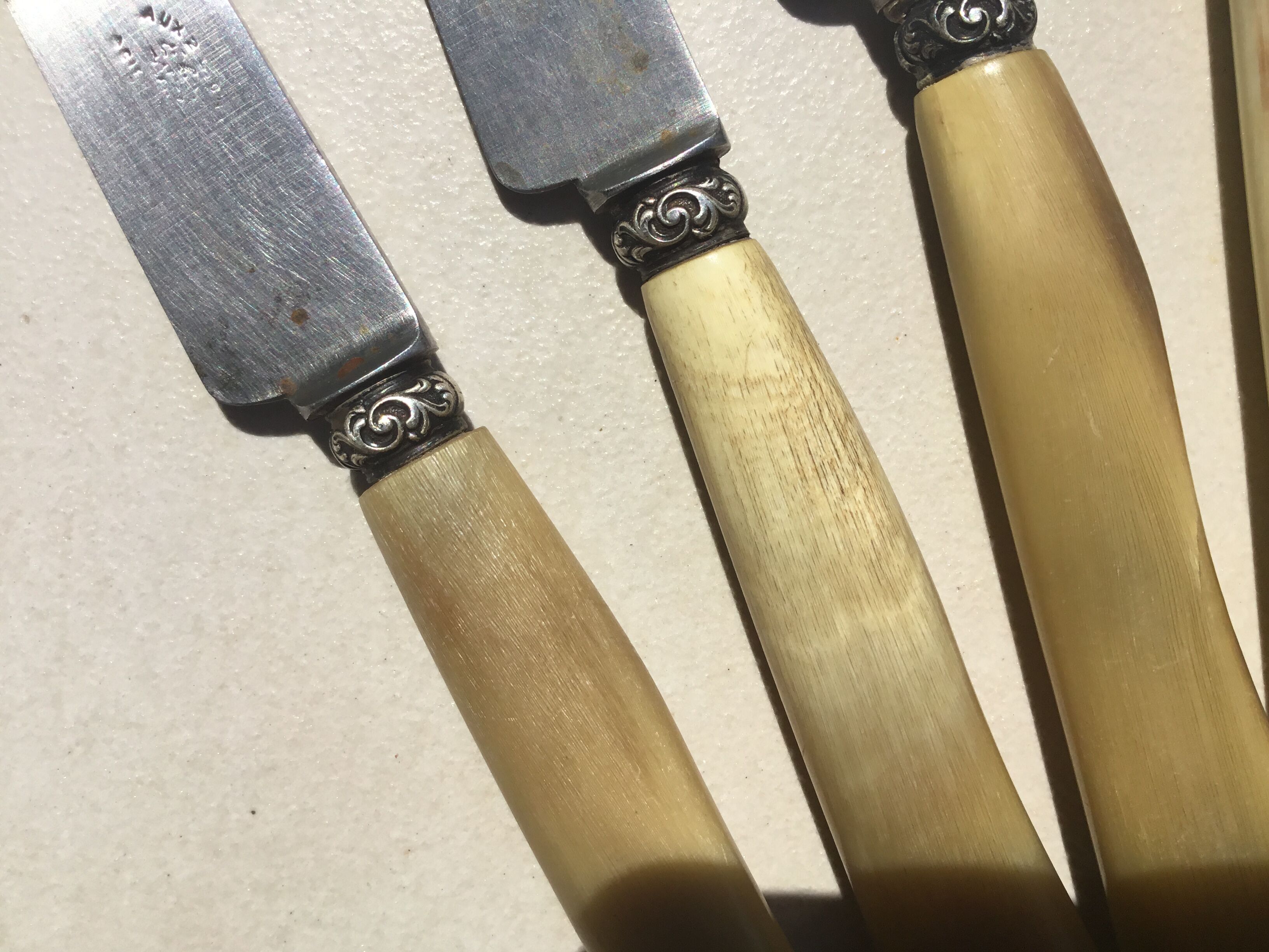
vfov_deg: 45.4
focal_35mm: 31
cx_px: 634
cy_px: 476
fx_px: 1136
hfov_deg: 58.4
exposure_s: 1/3546
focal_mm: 3.3
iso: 25
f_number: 2.4
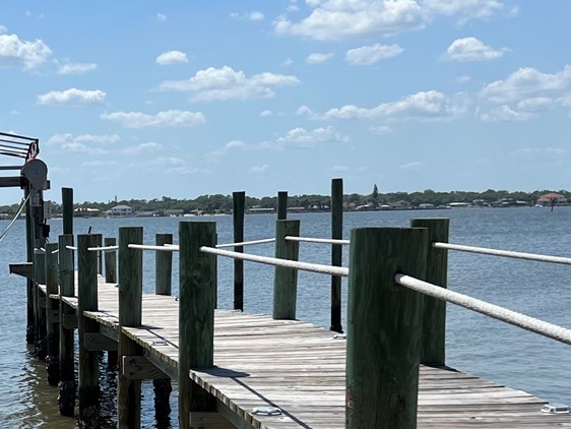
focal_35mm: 74
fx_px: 1221
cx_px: 67
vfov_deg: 19.5
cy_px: 397
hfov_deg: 25.6
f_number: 1.5
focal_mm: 5.7
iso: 50
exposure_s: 1/7463
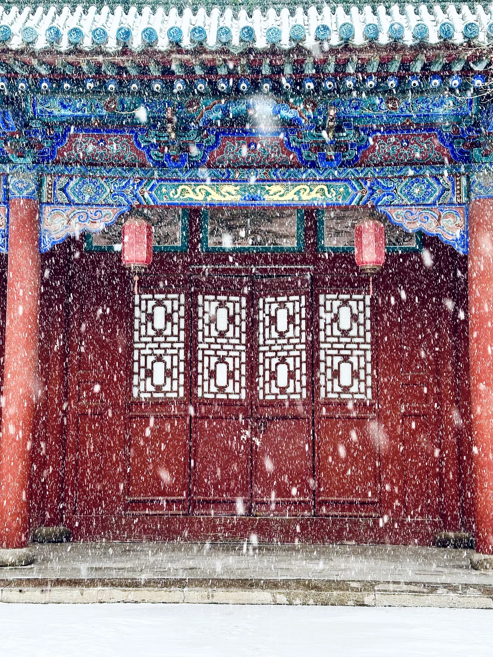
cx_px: 246
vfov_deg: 39.7
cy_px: 328
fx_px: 911
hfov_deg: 30.3
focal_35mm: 48
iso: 80
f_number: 1.78
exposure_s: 1/136
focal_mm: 6.86
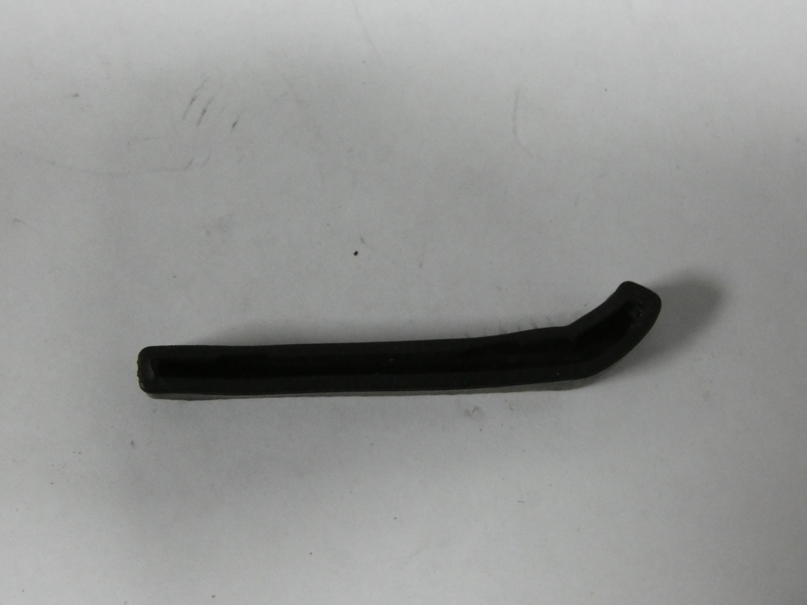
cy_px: 302
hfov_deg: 33.2
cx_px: 404
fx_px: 1352
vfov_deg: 25.2
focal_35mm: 58
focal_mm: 10.4
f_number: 4.1
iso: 1250
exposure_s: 1/80
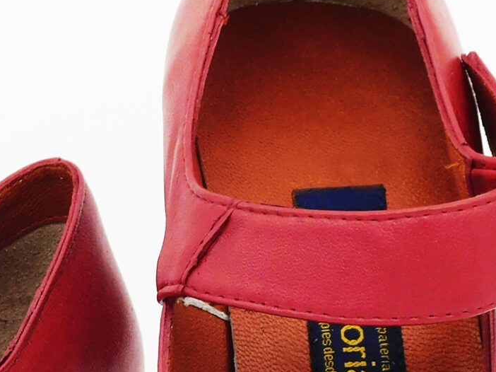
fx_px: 2664
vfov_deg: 7.9
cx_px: 39
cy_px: 419
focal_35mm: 186
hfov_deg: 10.6
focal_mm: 9
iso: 125
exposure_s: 1/320
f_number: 3.8
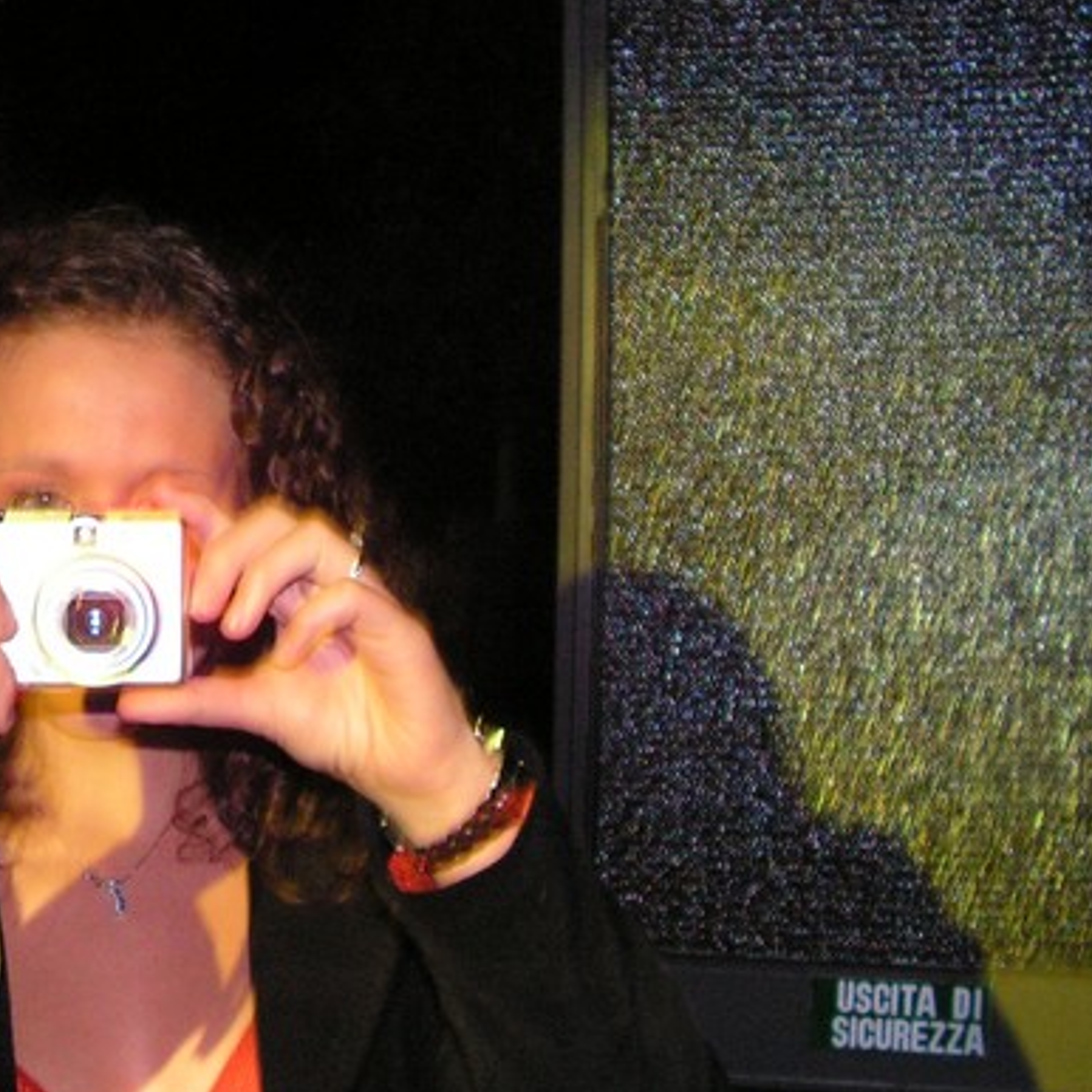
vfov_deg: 26.0
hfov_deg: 25.2
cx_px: 71
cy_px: 665
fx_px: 2356
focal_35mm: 66
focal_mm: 6
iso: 200
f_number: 3.2
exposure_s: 1/40
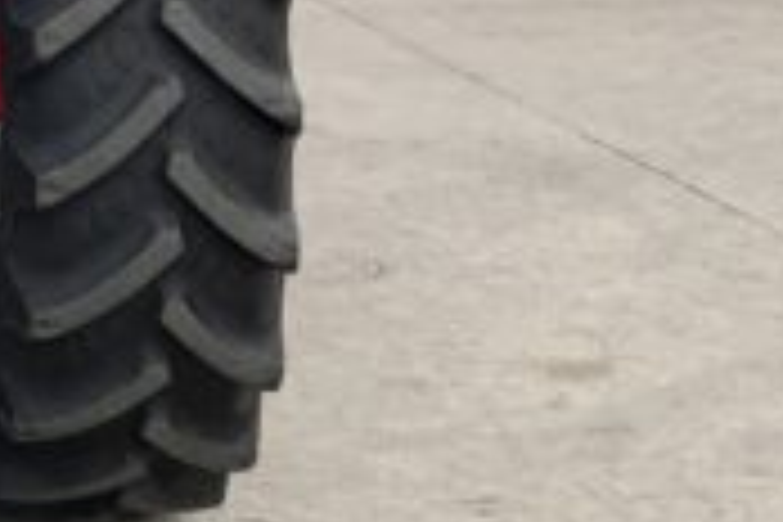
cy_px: -292
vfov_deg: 11.7
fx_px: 2414
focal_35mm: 111
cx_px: -198
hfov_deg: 17.4
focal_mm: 3
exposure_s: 1/1144
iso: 16
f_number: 1.8
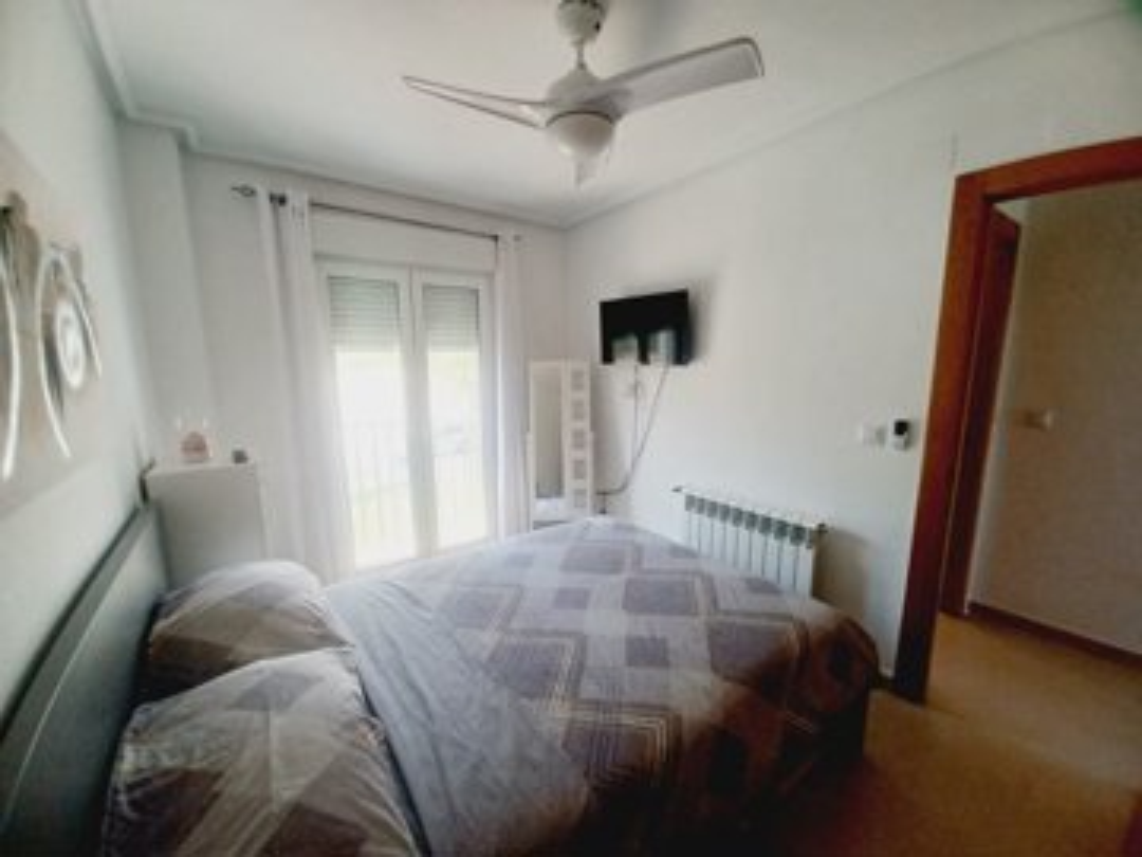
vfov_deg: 89.9
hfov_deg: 106.2
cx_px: 571
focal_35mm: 13
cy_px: 428
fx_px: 429
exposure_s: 1/50
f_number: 2.2
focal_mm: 1.42
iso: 64
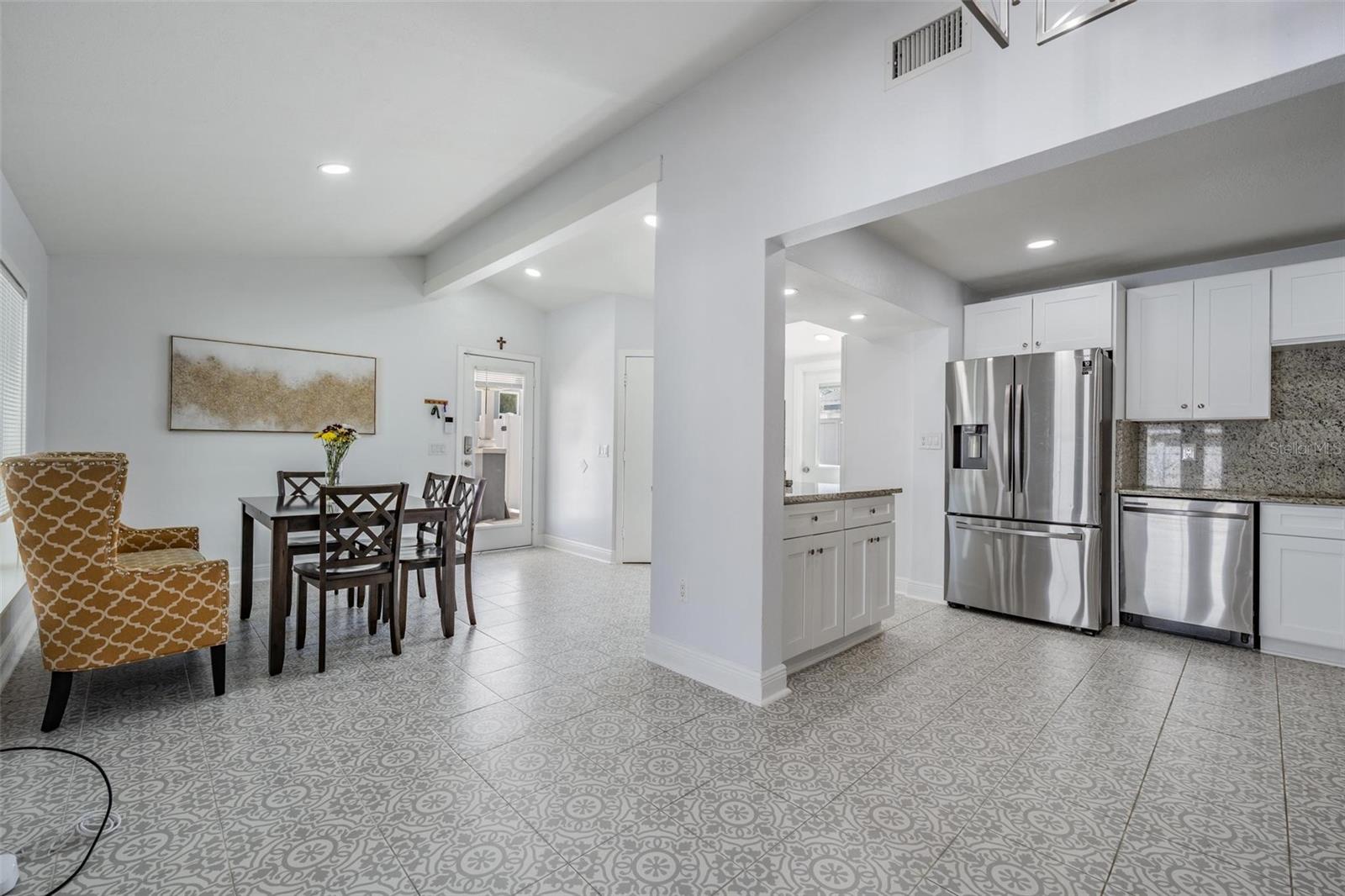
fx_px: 560
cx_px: 672
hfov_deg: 100.4
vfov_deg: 77.3
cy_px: 448
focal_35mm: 15
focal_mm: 15
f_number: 7.1
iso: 100
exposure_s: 1/15
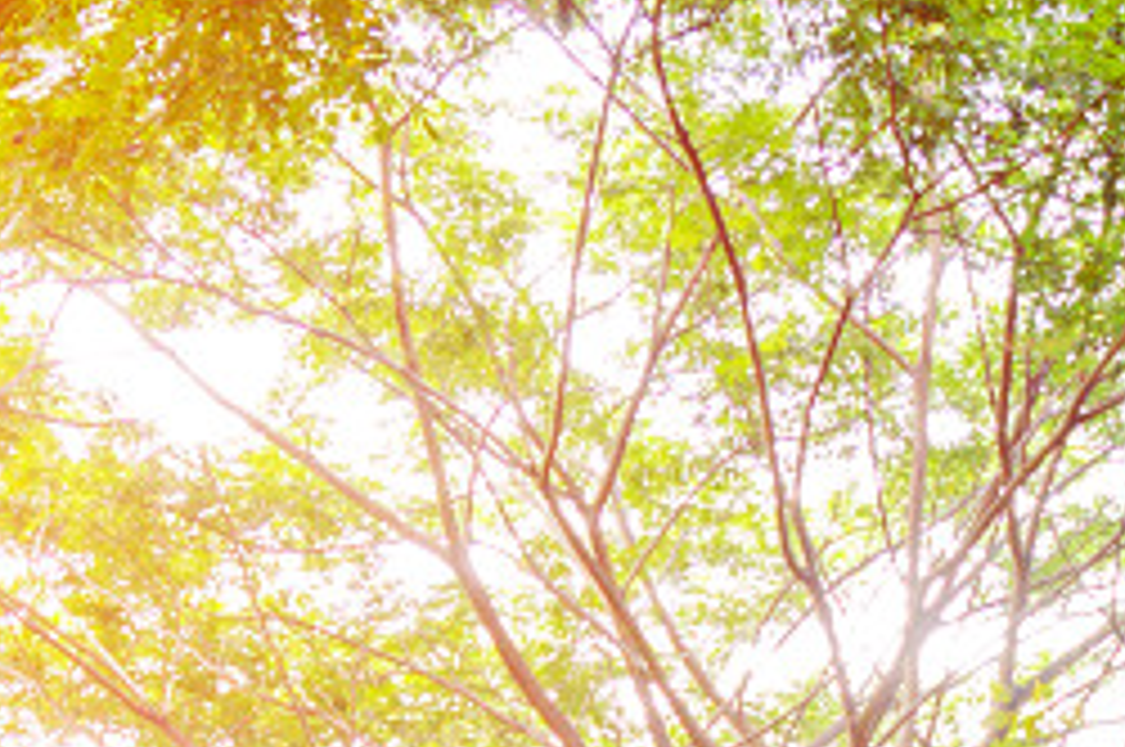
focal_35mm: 131
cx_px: 639
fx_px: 4075
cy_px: 1413
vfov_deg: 9.8
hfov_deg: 15.7
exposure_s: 1/30
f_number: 4
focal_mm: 17
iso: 250
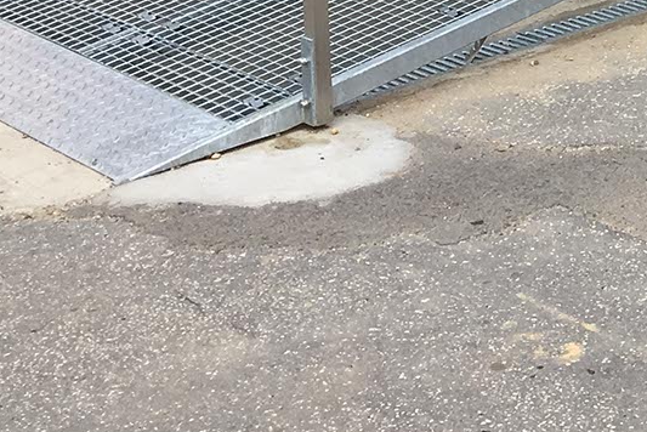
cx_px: 966
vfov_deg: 11.3
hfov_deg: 16.4
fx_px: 2050
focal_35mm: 114
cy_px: -323
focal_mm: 4.15
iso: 25
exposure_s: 1/350
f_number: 2.2
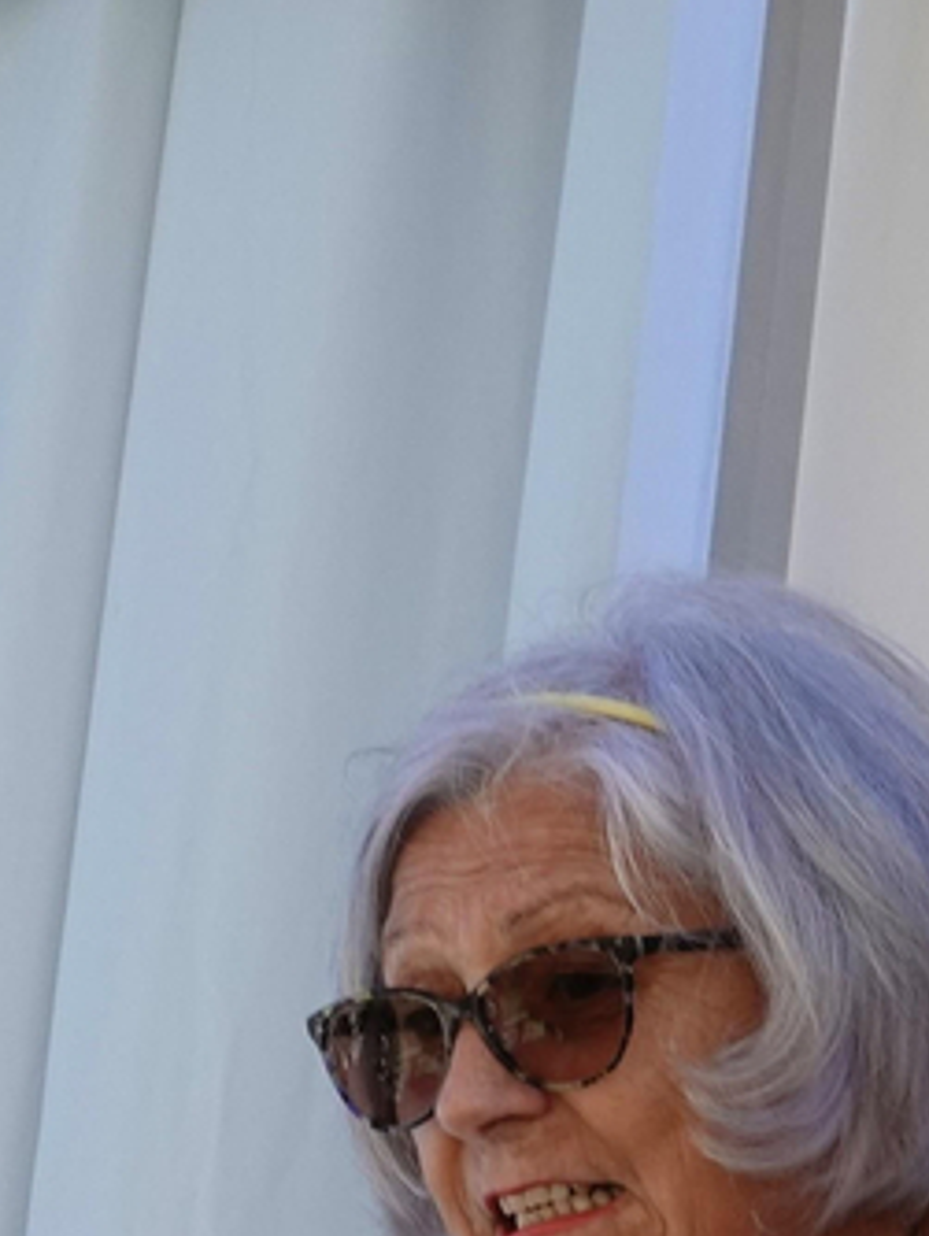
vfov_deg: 3.2
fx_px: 22193
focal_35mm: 621
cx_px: 174
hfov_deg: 2.4
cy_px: 1728
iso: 100
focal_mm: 49.51
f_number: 6.3
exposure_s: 1/100
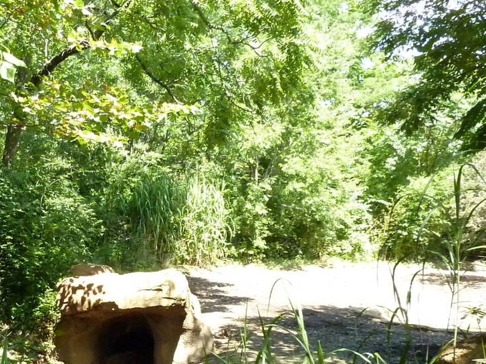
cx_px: 99
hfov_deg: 33.9
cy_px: 324
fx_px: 772
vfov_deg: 25.8
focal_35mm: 55
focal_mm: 4.1
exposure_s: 1/400
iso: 400
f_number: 3.3
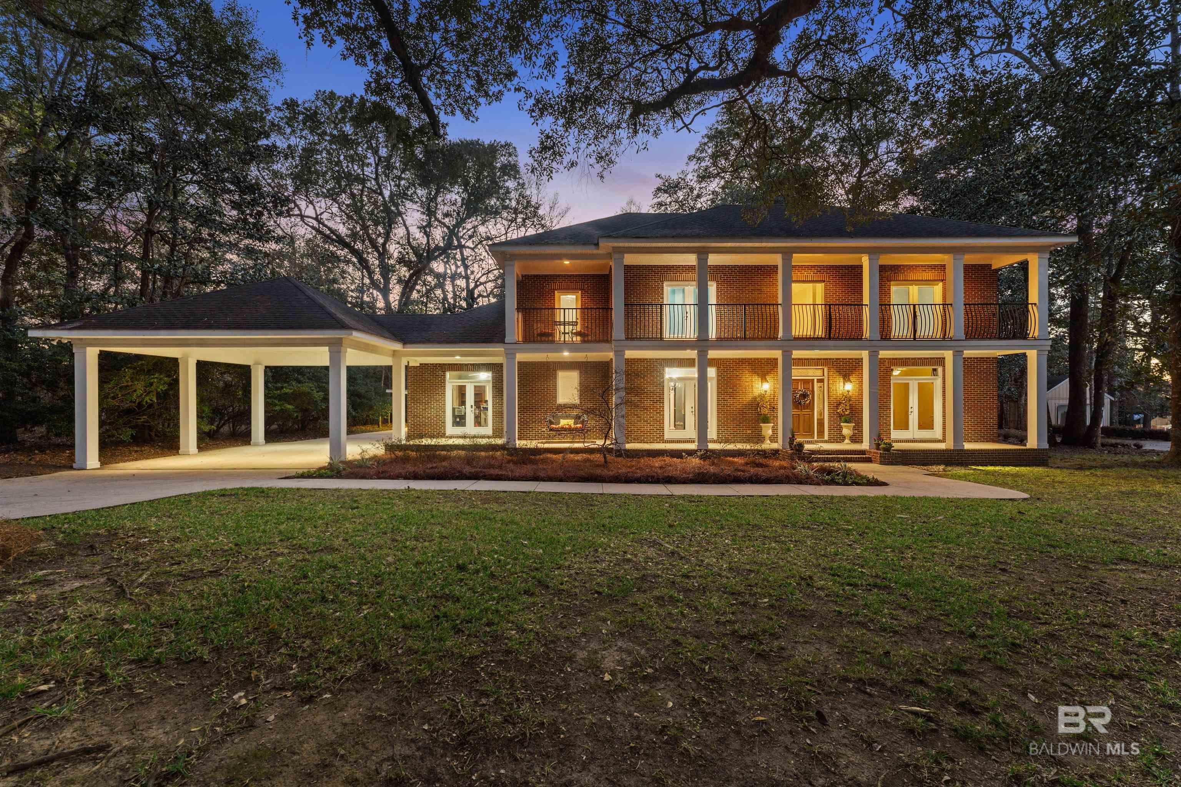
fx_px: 459
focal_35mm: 14
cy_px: 394
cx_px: 590
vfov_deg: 81.2
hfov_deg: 104.3
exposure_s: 1/2
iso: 800
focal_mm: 14
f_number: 7.1
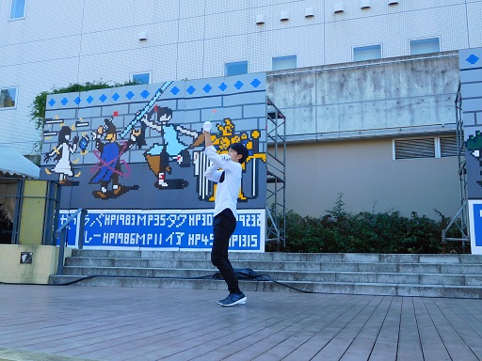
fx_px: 487
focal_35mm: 35
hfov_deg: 52.6
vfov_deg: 40.7
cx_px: 241
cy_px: 180
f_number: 3.8
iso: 125
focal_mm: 6.2
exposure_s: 1/250
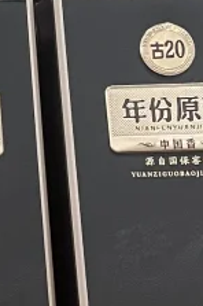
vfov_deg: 11.7
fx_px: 1485
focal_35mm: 175
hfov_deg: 7.1
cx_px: -370
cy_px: 84
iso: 125
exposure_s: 1/92
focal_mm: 4.2
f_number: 1.6
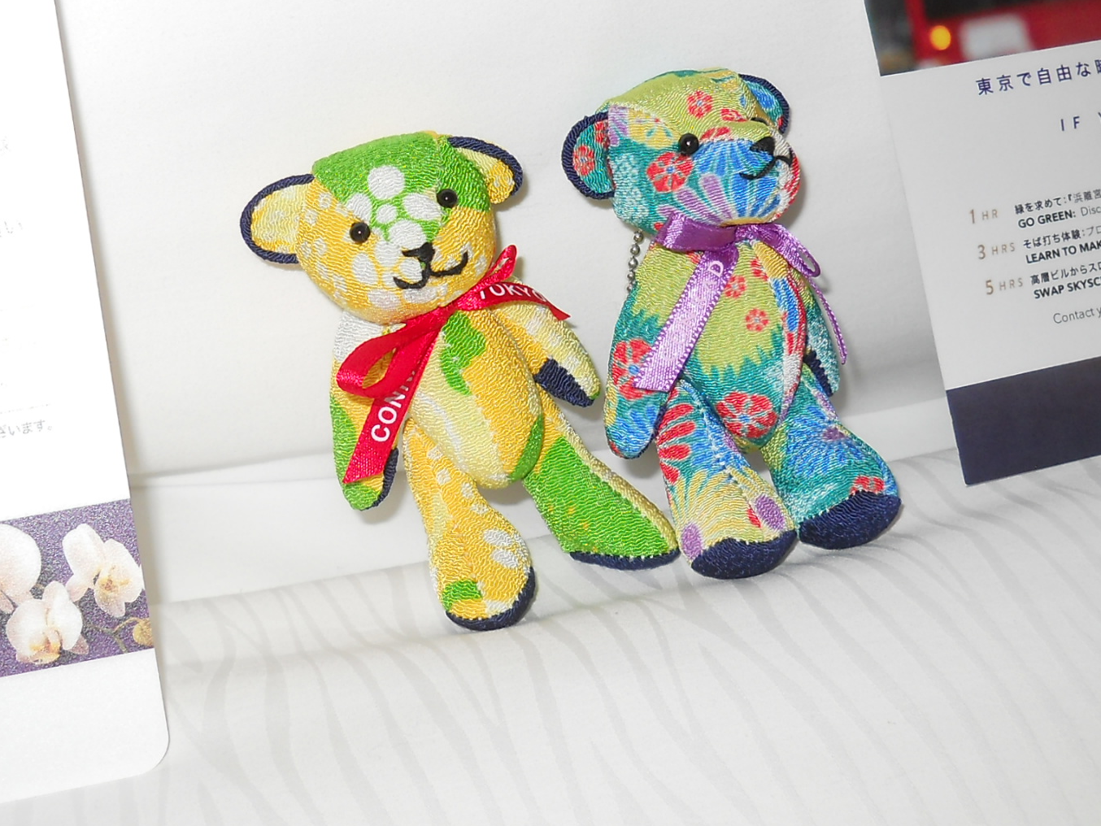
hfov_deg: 31.2
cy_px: 309
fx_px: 1972
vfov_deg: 23.6
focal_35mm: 62
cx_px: 477
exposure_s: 1/30
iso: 80
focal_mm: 6.72
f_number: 3.1
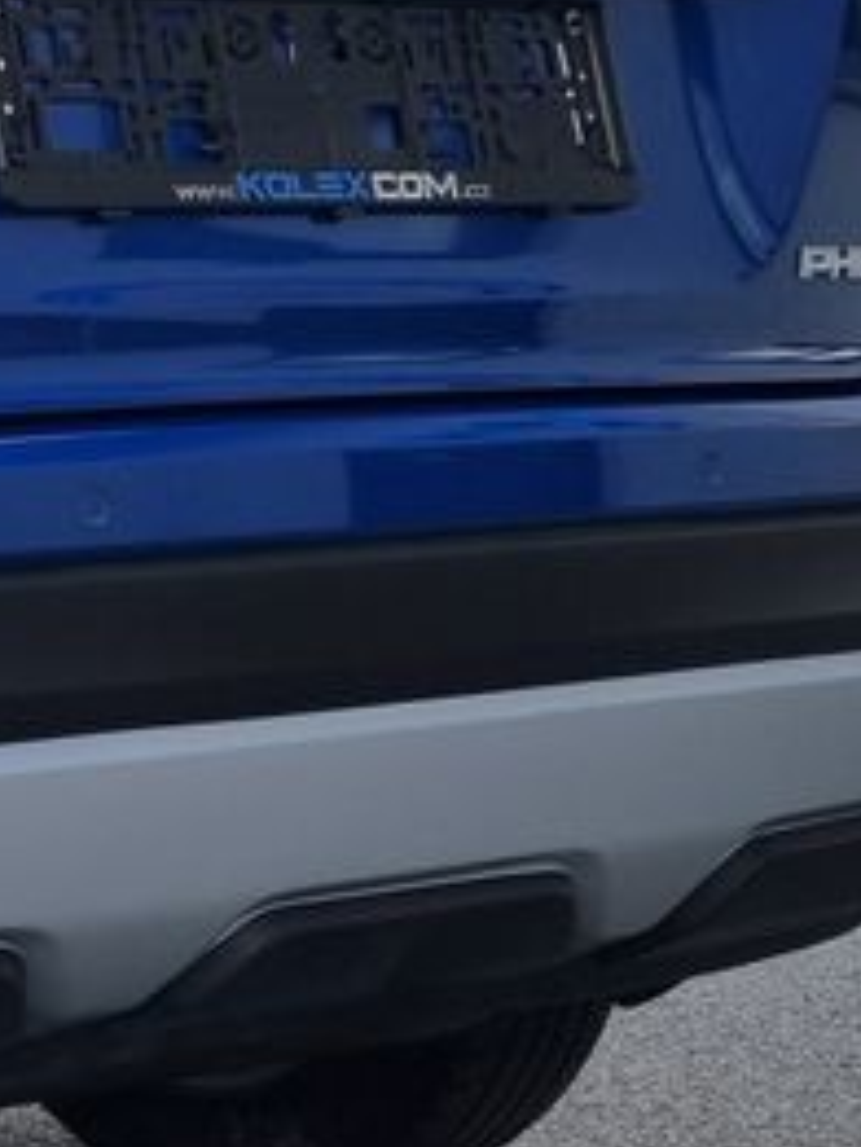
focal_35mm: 102
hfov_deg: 13.1
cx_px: -676
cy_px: 149
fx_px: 3380
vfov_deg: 19.0
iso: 64
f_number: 1.8
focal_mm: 5.4
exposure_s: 1/100
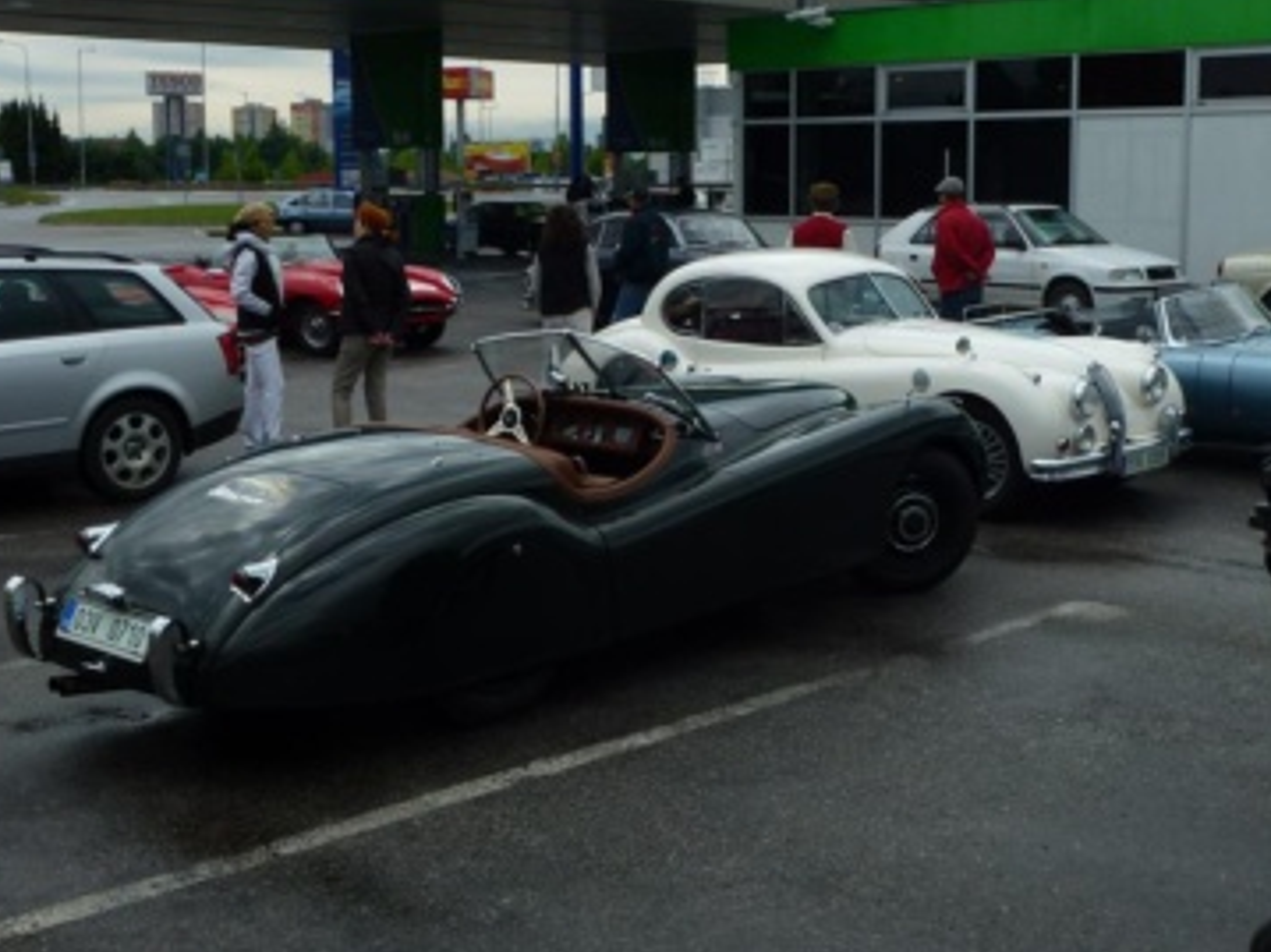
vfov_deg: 31.5
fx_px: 1688
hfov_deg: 41.2
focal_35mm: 46
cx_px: 719
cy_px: 405
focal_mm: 5.9
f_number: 4
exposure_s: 1/800
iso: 100
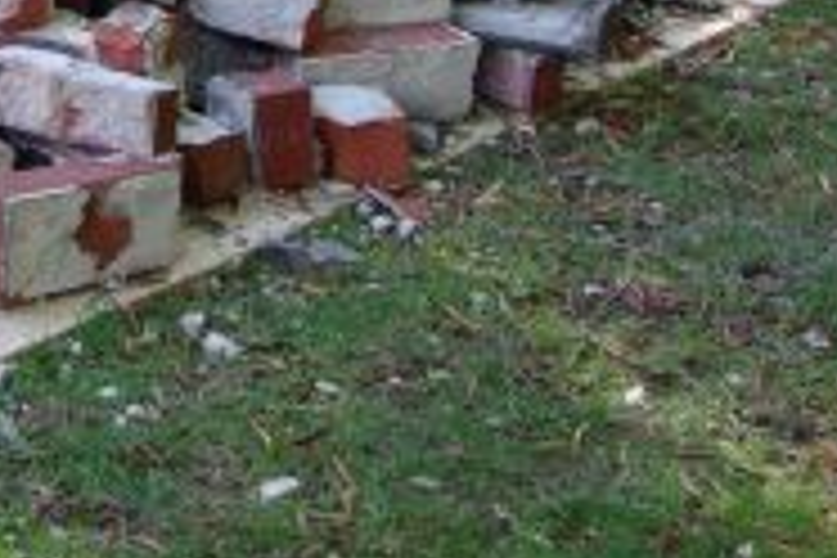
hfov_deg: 20.2
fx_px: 2255
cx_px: -58
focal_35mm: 97
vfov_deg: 13.2
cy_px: -310
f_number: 6.7
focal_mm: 20
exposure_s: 1/45
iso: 400
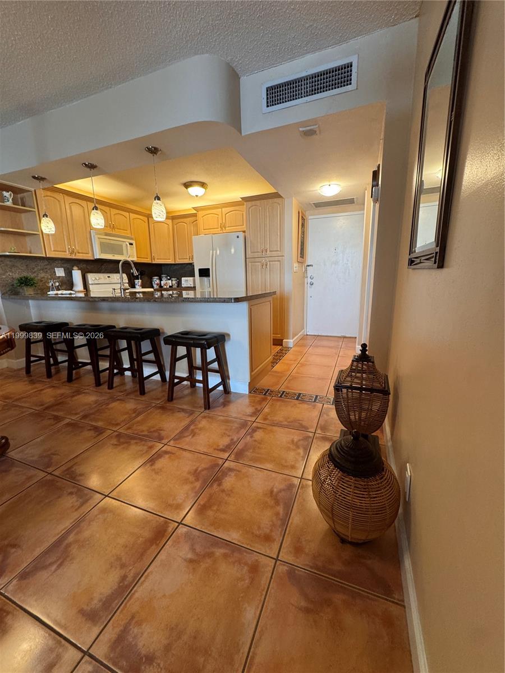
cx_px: 252
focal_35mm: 14
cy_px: 336
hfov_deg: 85.7
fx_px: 272
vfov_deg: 102.1
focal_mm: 2.22
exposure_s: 1/60
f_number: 2.2
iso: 200
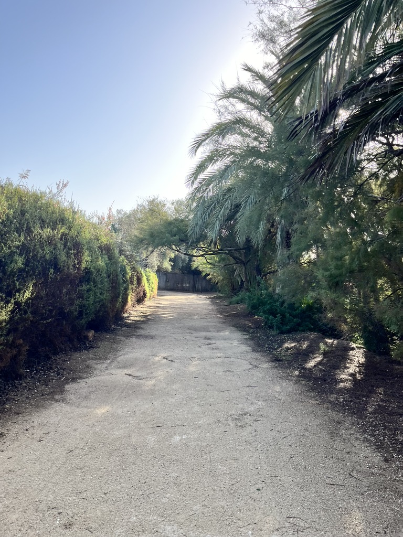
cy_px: 268
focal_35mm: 26
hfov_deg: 53.1
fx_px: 404
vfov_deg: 67.3
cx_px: 202
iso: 50
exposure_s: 1/951
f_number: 1.6
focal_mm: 5.1
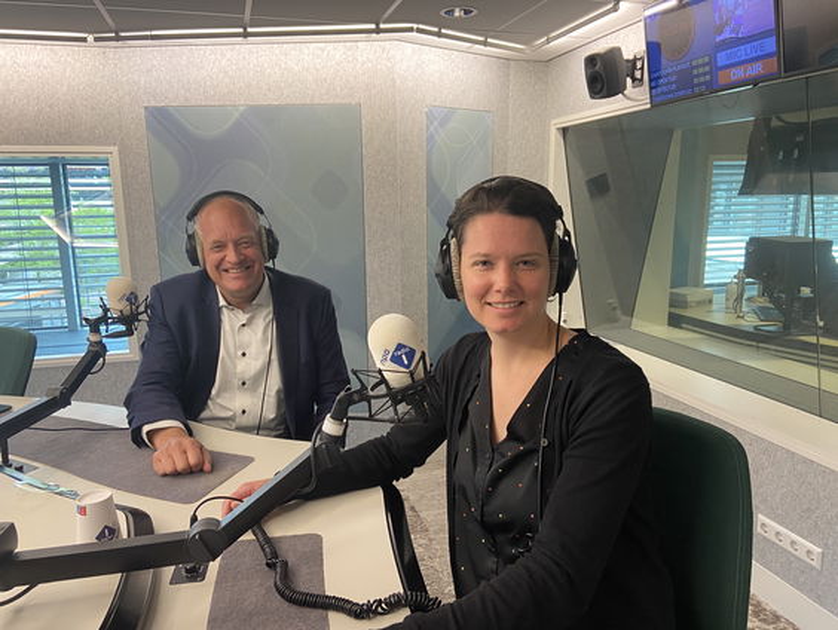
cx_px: 419
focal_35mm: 26
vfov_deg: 53.1
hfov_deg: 67.3
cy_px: 315
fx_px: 630
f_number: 1.8
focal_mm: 4.25
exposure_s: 1/50
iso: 125
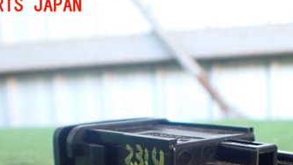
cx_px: 186
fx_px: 459
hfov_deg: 35.2
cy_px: 193
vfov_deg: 19.3
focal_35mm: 59
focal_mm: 5.4
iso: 640
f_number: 2.3
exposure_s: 1/125
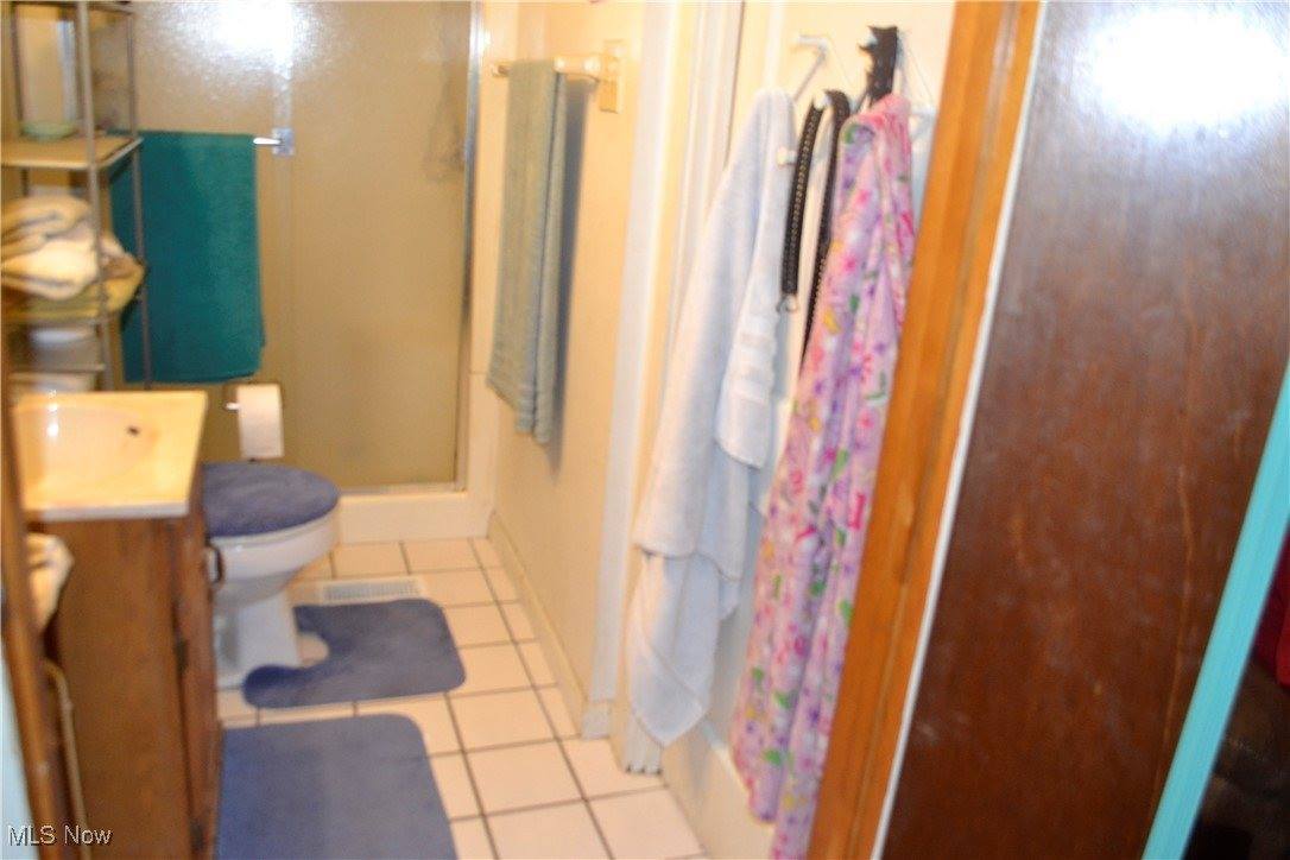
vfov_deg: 47.9
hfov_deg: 67.4
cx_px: 645
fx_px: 967
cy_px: 430
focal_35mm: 27
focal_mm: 18
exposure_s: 1/60
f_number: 3.5
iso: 1600
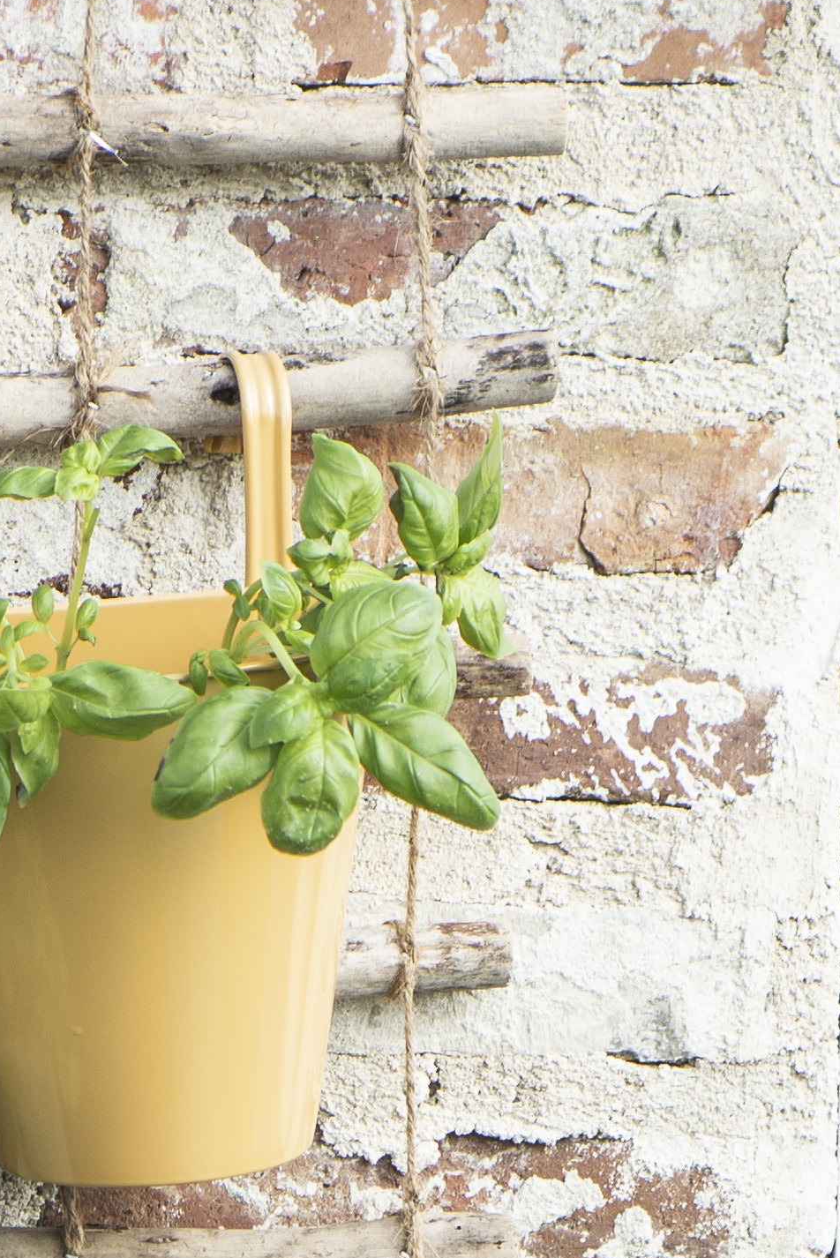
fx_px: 15489
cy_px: 2429
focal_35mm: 443
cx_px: 45
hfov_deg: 3.1
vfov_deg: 4.6
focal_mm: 105
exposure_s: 1/400
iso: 160
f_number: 5.6
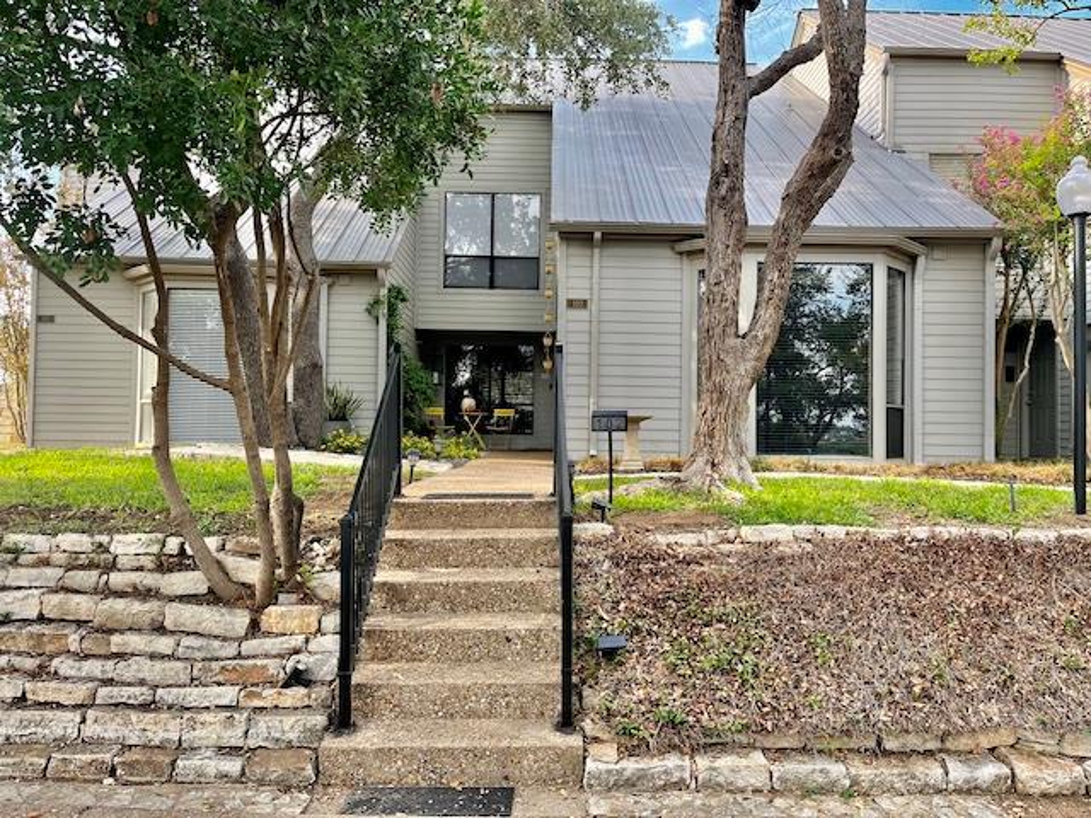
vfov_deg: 53.1
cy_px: 409
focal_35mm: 26
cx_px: 546
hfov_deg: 67.3
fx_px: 819
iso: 50
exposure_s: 1/237
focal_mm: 5.1
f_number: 1.6
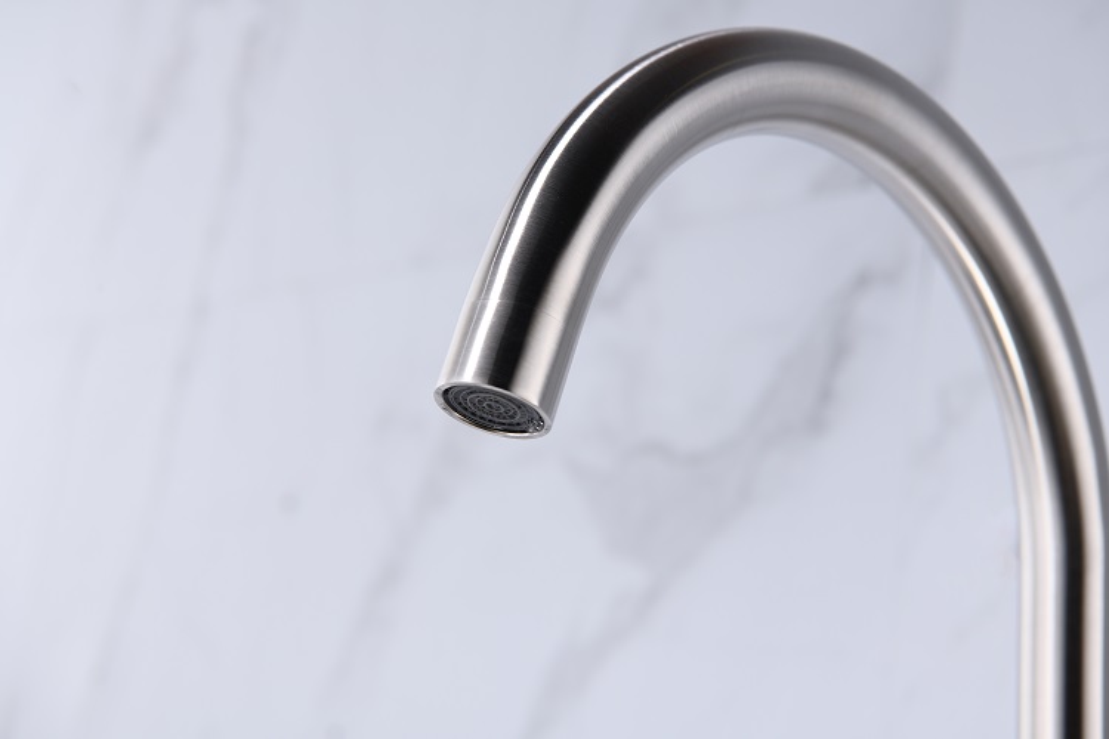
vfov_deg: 19.5
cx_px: 554
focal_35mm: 70
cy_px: 370
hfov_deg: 28.8
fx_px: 2156
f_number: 10
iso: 100
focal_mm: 70
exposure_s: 1/100
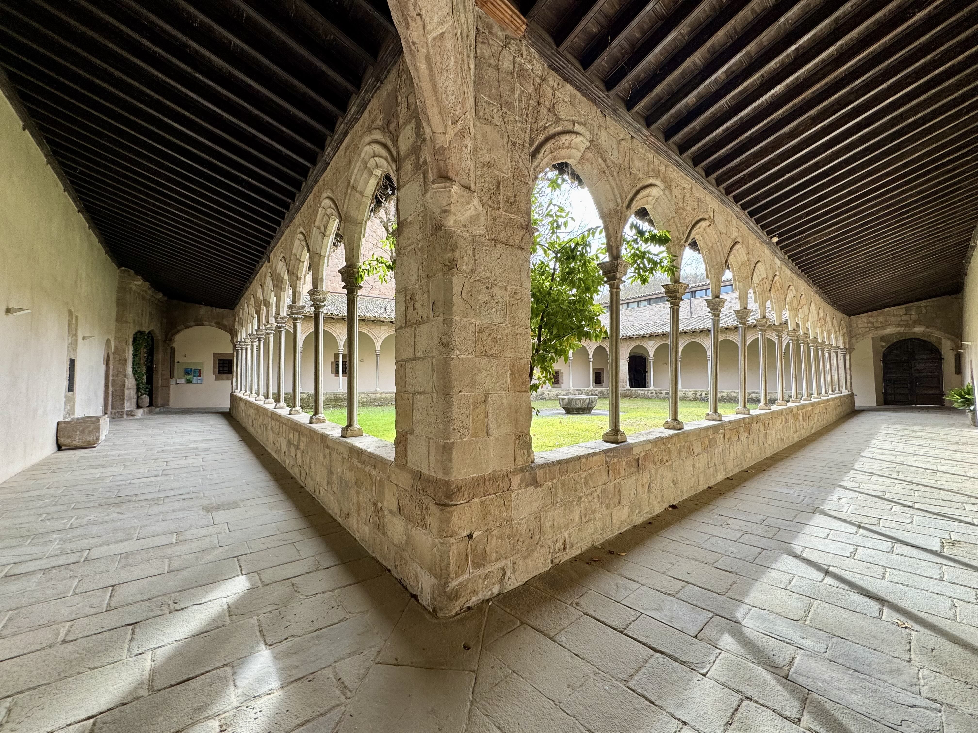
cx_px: 489
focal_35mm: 14
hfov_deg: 102.1
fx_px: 396
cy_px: 366
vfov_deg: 85.7
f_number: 2.2
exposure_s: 1/99
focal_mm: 2.22
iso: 40
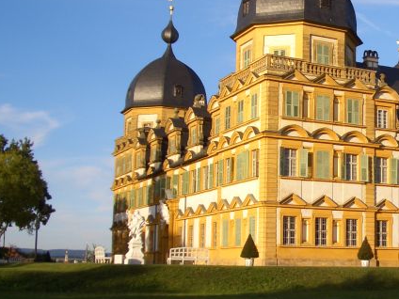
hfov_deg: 28.2
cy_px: 140
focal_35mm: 66
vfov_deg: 22.3
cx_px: 366
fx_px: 761
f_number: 4.3
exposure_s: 1/320
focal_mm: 5.8
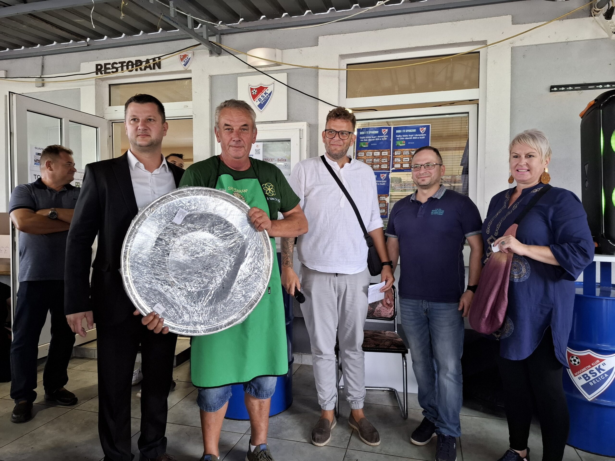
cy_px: 230
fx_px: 409
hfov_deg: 73.9
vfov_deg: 58.9
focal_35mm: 23
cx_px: 308
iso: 250
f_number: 1.8
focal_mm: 5.54
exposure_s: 1/50
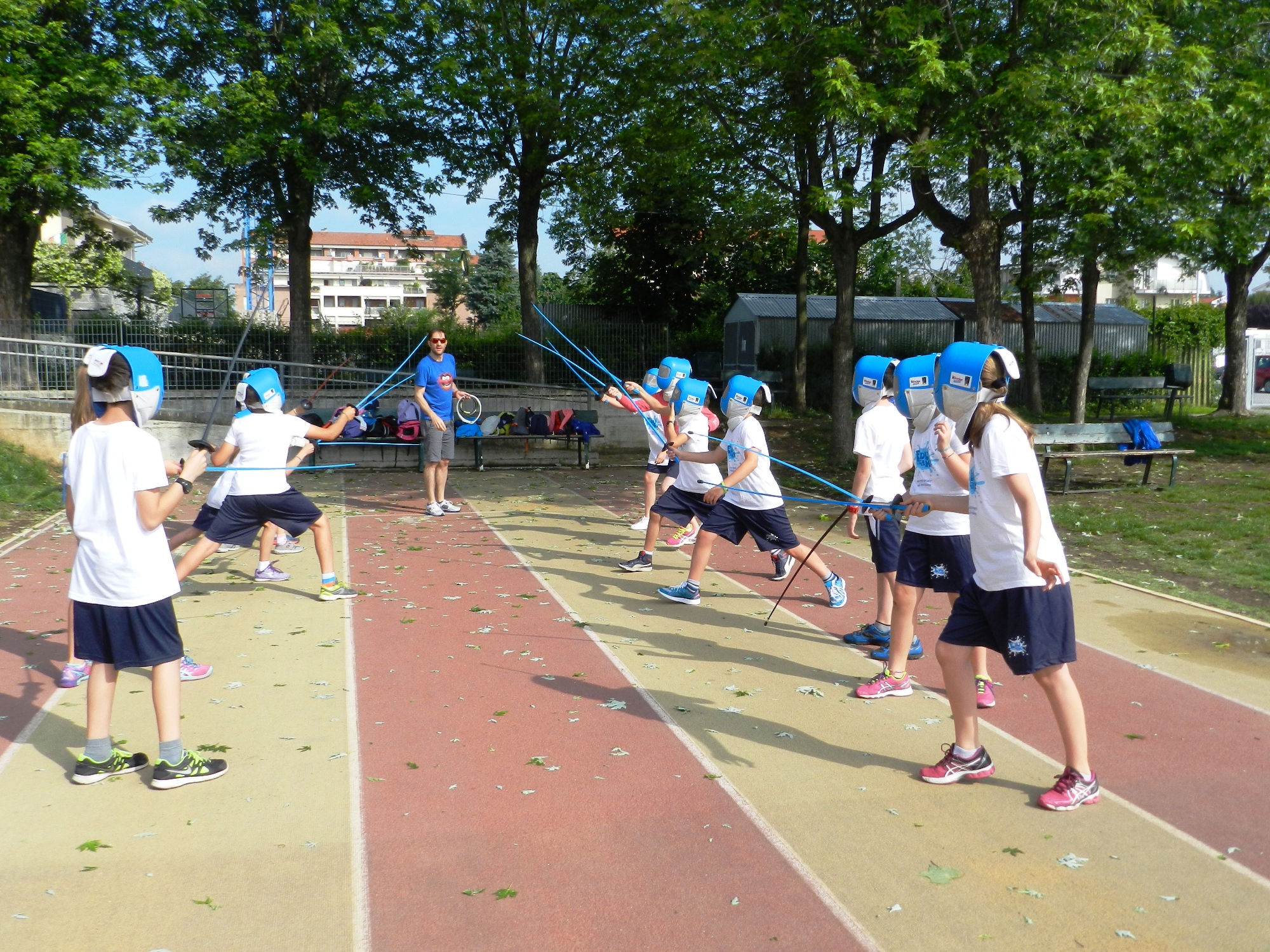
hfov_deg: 56.8
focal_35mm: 32
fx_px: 1174
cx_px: 635
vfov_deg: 44.2
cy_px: 476
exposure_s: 1/800
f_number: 4
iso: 160
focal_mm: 5.6
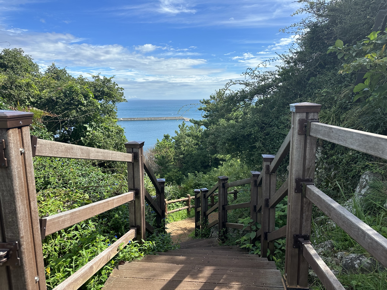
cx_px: 194
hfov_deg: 71.6
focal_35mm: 24
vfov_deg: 56.8
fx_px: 268
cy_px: 145
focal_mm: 6.86
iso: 80
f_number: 1.78
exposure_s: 1/3356
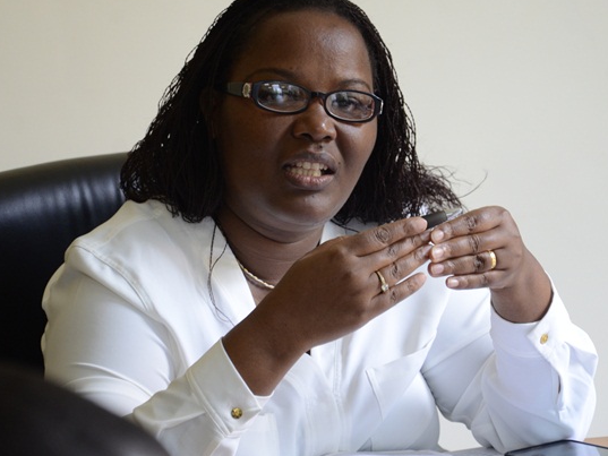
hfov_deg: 9.8
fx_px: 3542
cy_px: 202
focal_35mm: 202
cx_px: 302
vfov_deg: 7.4
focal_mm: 105
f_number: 5.6
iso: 1000
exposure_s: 1/30
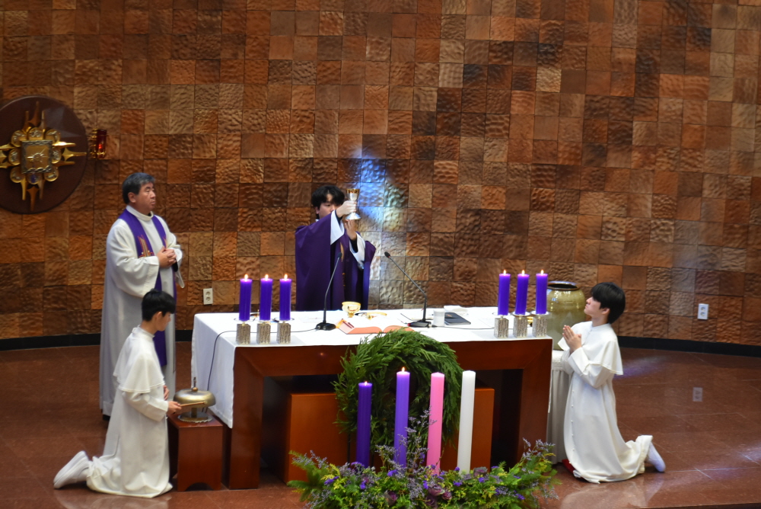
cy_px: 254
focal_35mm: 142
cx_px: 380
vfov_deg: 9.6
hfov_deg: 14.4
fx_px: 3014
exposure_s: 1/60
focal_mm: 95
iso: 800
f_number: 4.8
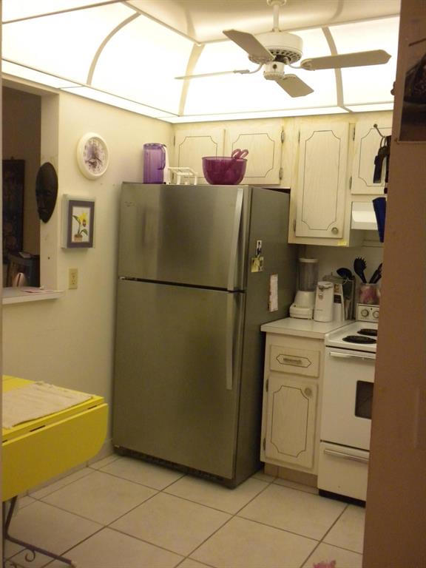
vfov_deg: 50.1
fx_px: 607
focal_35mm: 37
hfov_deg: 38.7
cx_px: 213
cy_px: 284
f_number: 3.5
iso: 400
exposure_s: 1/60.7
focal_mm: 6.6
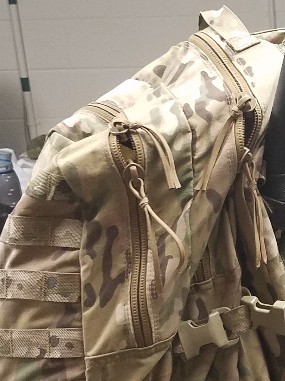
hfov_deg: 17.0
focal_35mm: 83
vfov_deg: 23.5
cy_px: 218
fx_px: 911
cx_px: 346
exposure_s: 1/24
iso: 200
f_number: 1.7
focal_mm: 4.2
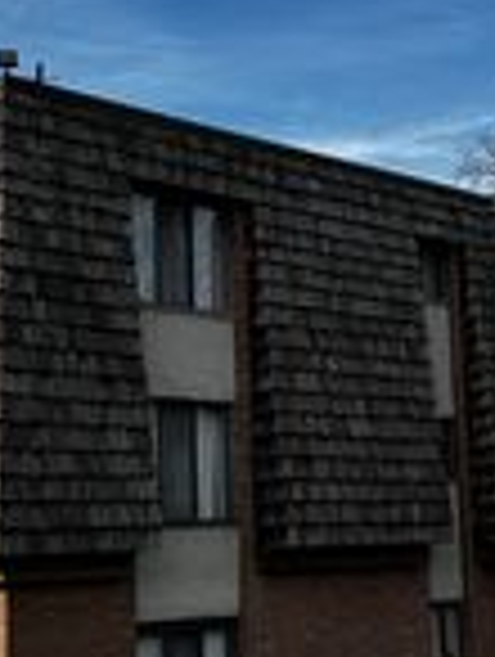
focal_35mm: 82
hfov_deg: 18.0
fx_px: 1559
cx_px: 279
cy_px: 308
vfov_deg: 23.8
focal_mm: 6.76
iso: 80
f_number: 1.78
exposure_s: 1/2833
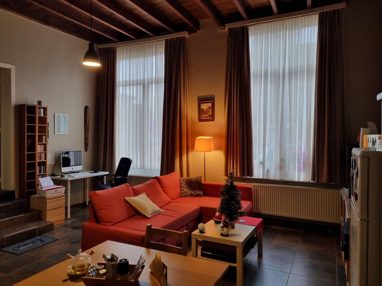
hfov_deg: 67.3
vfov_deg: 53.1
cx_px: 191
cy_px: 143
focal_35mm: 26
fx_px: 287
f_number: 1.8
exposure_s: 1/50
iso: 160
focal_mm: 5.4
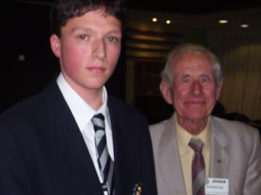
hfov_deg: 26.3
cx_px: 59
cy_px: 152
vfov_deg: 20.0
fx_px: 550
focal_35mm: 73
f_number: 2.7
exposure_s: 1/60
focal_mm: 6
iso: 80
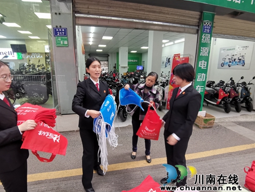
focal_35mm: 18
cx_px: 123
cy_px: 99
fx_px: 133
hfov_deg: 87.7
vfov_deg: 71.6
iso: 200
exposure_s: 1/50
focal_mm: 2.26
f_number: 2.2
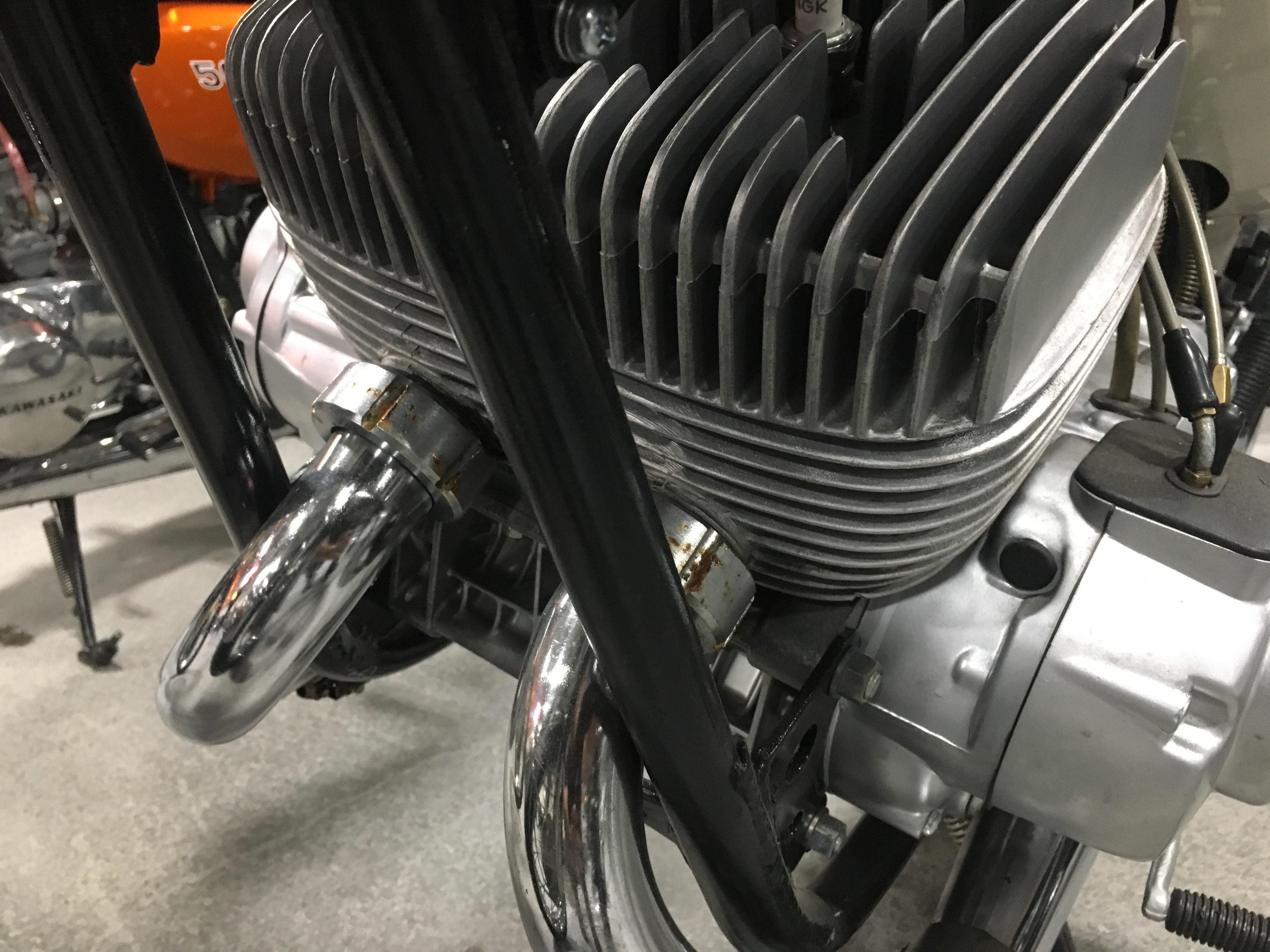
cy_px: 476
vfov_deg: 48.2
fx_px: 1064
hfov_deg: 61.7
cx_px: 635
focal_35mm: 29
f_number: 2.2
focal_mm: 4.15
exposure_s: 1/15
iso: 200
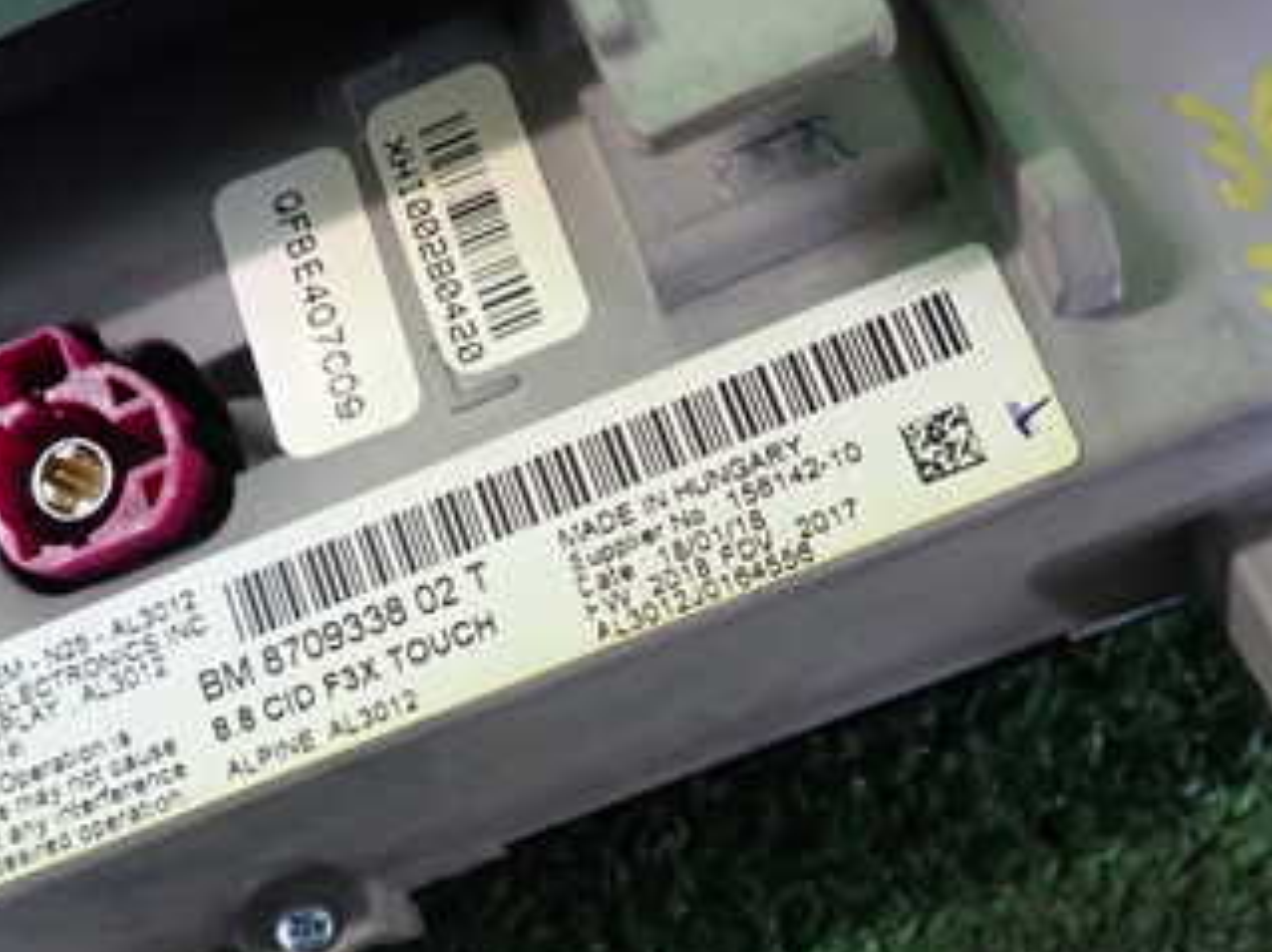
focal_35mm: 47
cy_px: 597
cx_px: 530
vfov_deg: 30.7
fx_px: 1726
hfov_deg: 40.3
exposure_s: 1/30
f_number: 2
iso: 320
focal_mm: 4.5
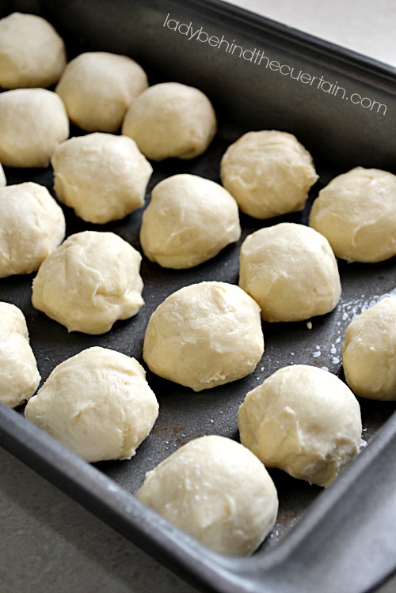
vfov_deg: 33.4
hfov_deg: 22.6
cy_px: 296
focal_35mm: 60
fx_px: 990
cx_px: 198
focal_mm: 40
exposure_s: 1/60
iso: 400
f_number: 5.3
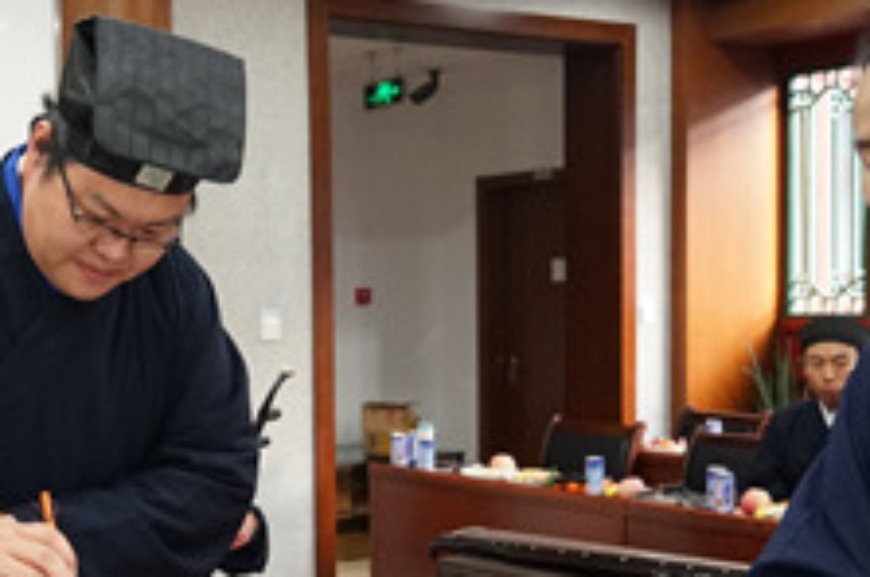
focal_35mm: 56
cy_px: 382
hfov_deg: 33.6
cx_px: 70
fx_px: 1351
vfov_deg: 24.0
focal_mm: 24
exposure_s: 1/60
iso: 2500
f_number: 4
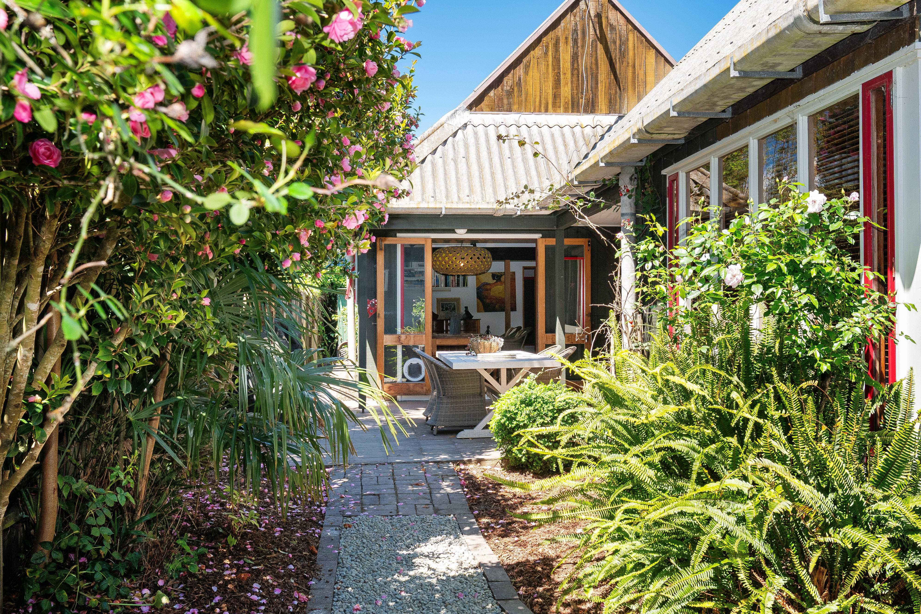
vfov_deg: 38.9
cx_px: 460
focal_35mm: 34
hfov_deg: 55.8
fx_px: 870
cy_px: 307
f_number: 8
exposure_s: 1/125
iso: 160
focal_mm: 23
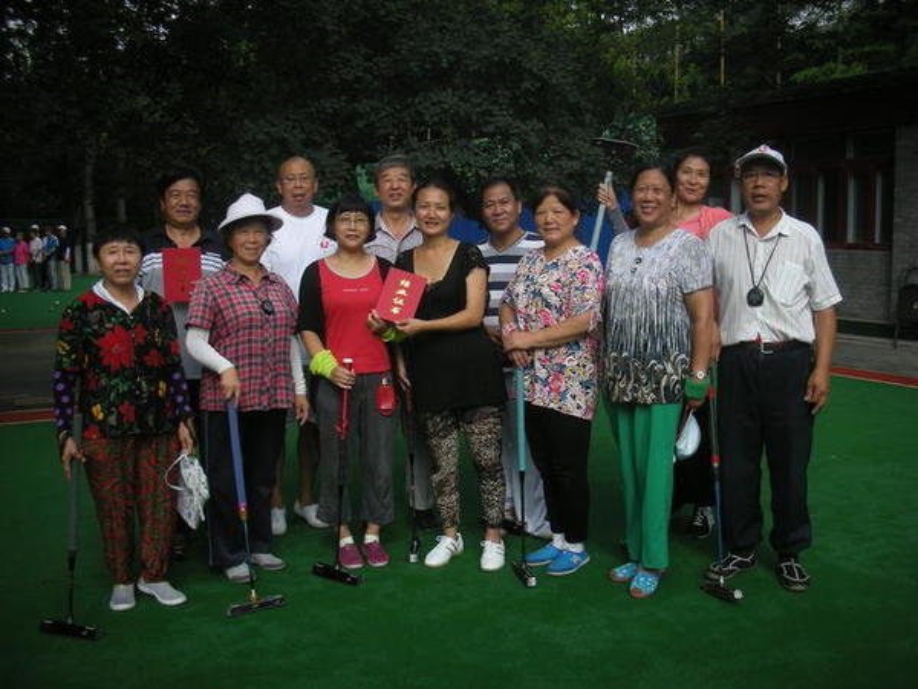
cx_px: 459
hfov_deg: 52.6
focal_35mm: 35
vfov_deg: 40.7
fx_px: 928
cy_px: 344
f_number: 2.8
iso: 50
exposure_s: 1/365
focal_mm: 5.8
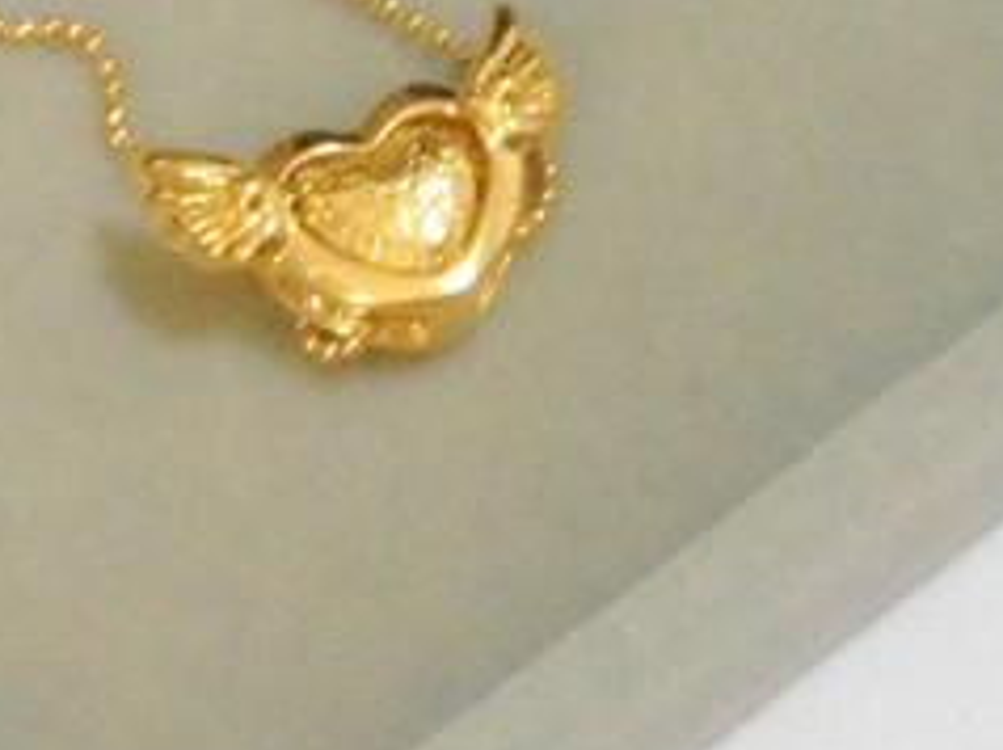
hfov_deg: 18.4
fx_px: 3010
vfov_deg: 13.9
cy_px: -38
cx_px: 0
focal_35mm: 104
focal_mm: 4.12
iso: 640
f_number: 2.4
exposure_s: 1/17
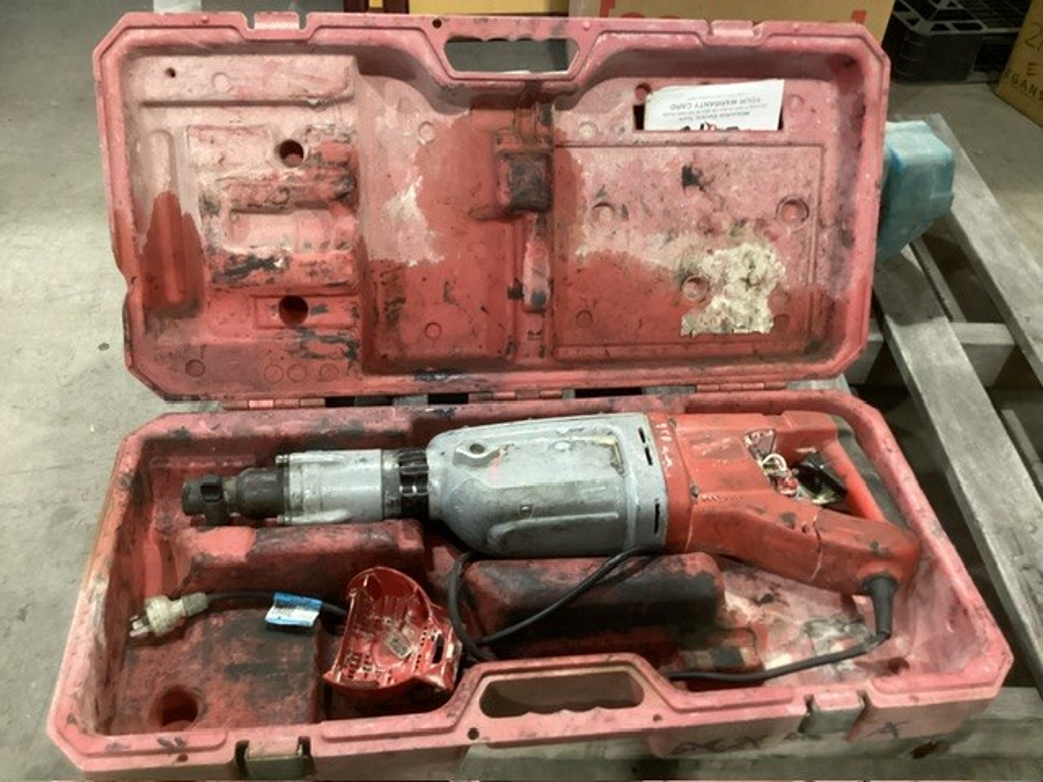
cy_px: 391
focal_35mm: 31
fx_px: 934
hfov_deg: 58.4
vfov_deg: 45.4
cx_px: 522
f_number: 2.4
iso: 500
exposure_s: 1/30
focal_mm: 3.3
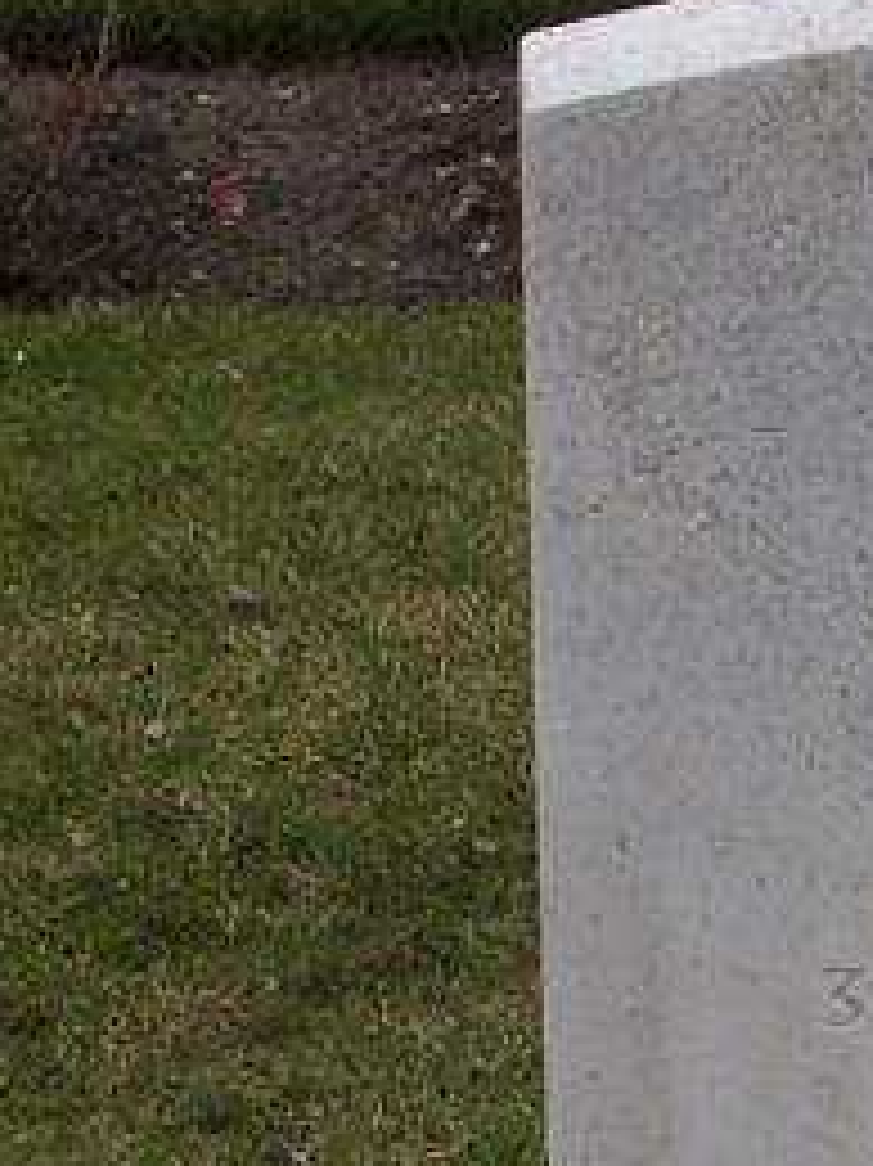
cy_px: 1222
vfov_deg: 7.9
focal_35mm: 249
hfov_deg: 5.9
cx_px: 1058
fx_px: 8380
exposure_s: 1/272
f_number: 3.62
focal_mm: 10.76
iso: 100
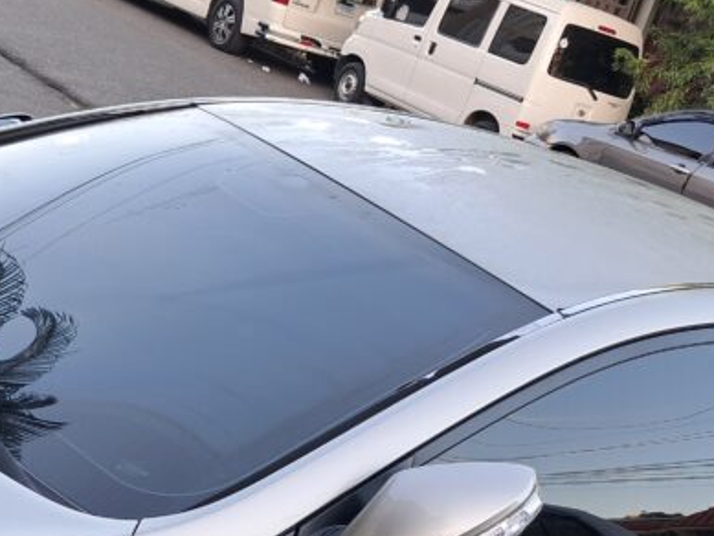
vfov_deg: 20.0
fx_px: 1465
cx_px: 239
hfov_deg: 27.2
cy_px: 547
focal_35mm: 71
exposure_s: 1/60
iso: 50
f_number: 1.8
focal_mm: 4
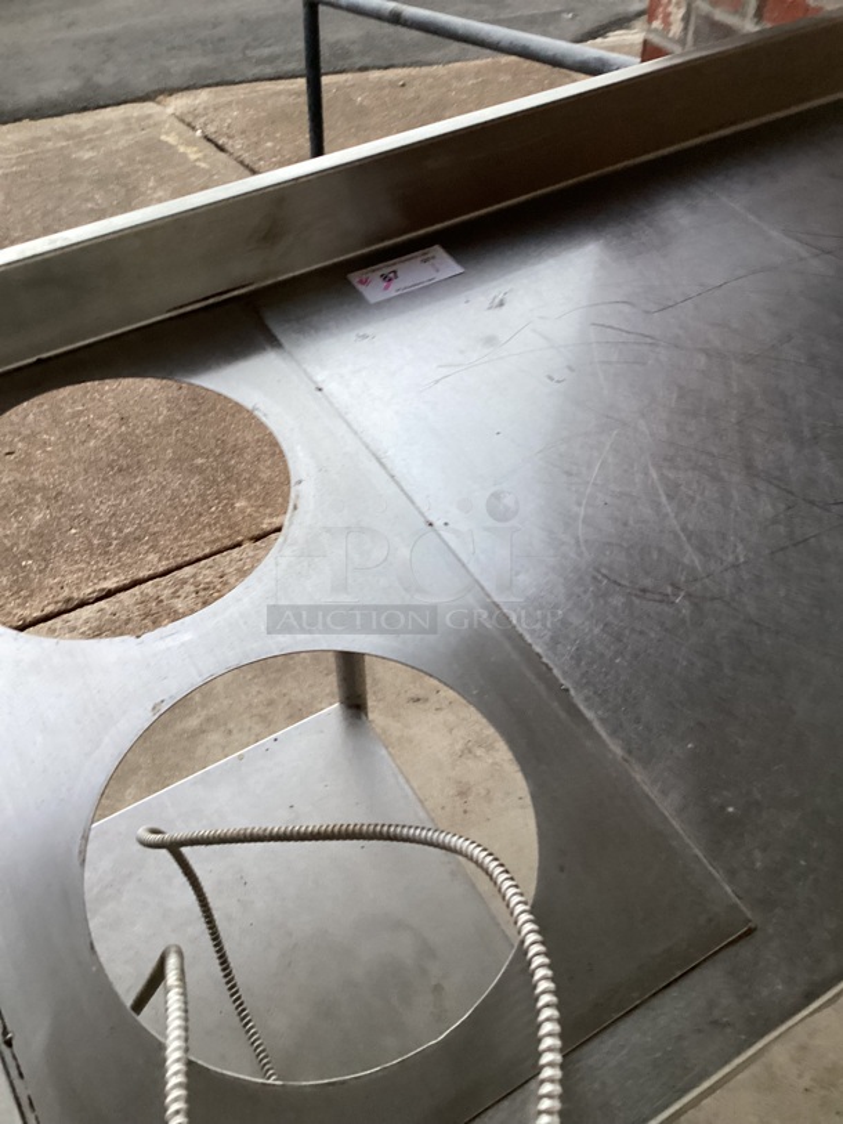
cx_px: 422
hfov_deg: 45.5
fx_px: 1006
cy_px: 562
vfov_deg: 58.3
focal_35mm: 31
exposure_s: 1/60
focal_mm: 3.3
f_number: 2.4
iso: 250
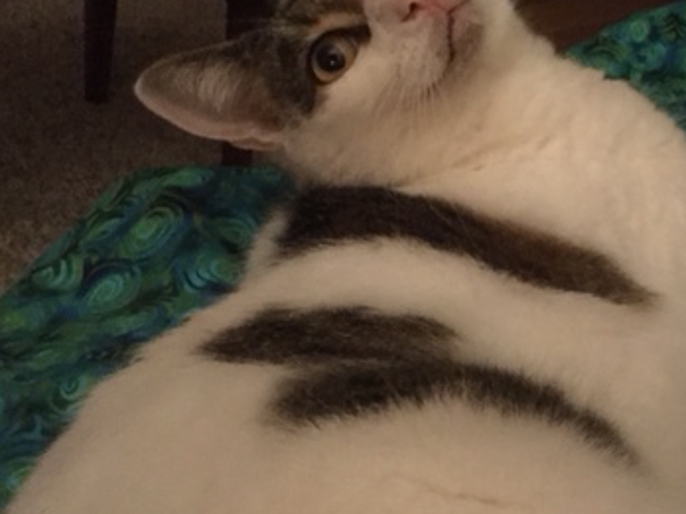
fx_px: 1130
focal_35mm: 57
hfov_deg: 33.0
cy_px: 288
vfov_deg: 25.6
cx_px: 526
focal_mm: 3.3
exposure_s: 1/15
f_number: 2.4
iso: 800
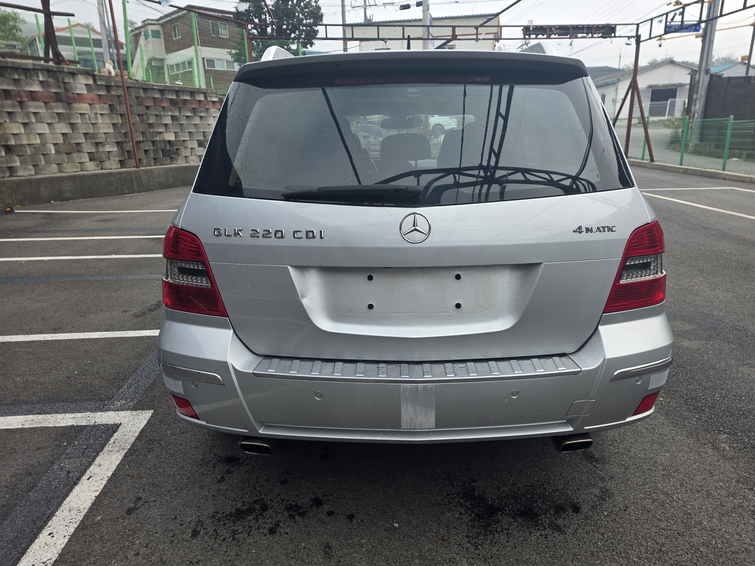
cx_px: 378
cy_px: 283
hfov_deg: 73.9
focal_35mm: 23
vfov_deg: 58.9
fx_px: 502
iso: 80
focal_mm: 6.3
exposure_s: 1/2010
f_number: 1.7
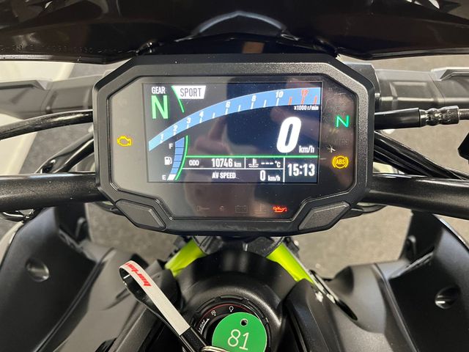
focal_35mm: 26
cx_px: 234
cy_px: 176
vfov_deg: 53.1
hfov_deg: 67.3
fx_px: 352
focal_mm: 5.1
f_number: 1.6
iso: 500
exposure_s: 1/50
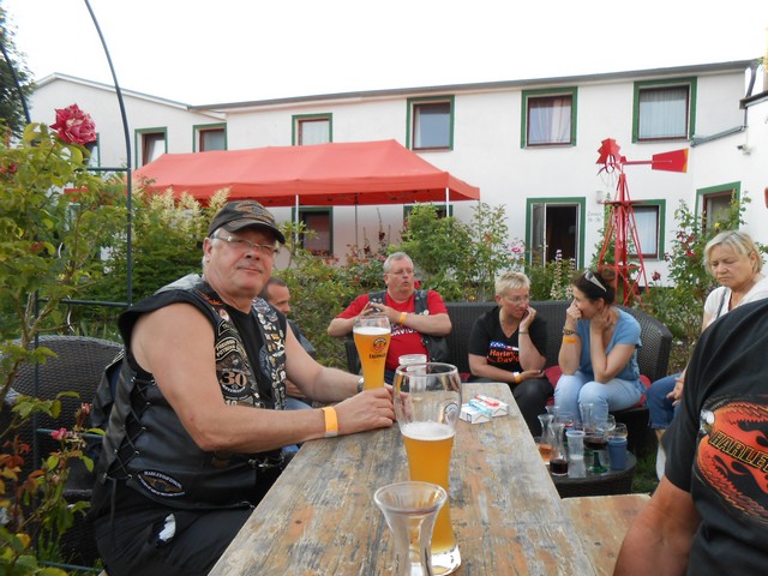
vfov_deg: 53.1
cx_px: 384
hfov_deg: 67.3
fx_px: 577
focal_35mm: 26
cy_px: 288
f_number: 3.5
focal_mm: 4.6
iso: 80
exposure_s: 1/80
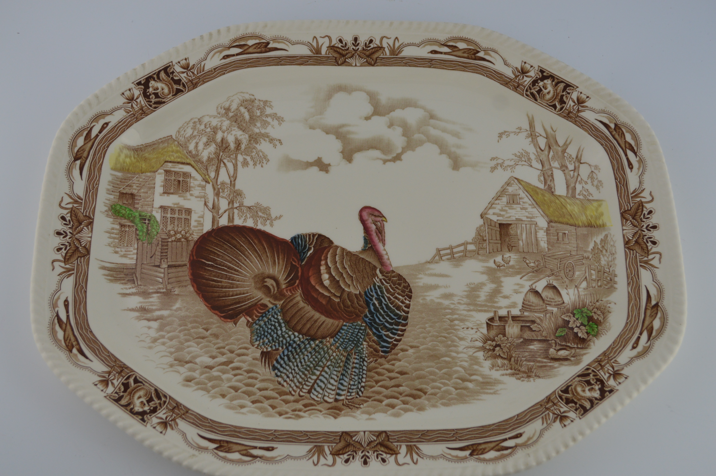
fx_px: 894
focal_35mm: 45
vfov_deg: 29.8
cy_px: 238
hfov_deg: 43.6
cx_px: 358
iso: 400
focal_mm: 30
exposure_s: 1/125
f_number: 5.6
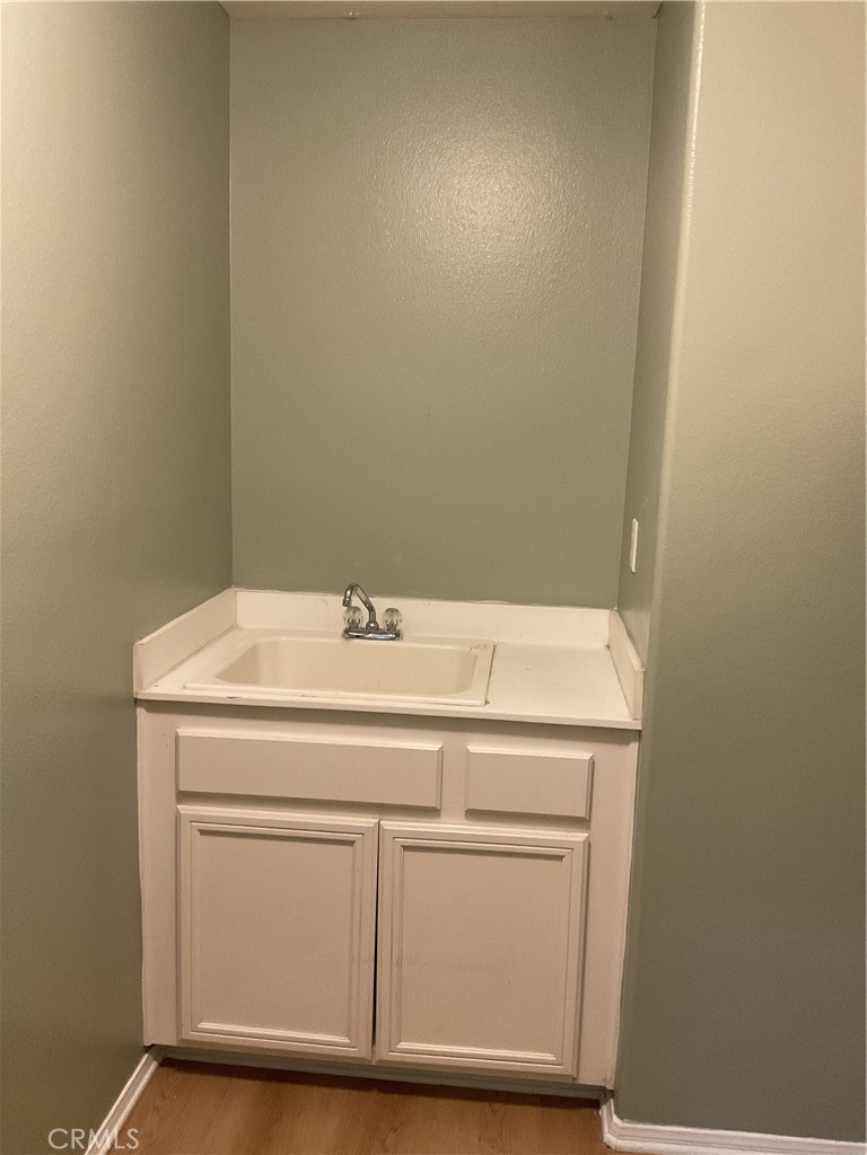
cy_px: 578
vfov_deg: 61.7
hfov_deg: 48.2
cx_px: 434
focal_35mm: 29
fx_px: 968
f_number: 1.8
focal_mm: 3
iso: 200
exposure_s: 1/60
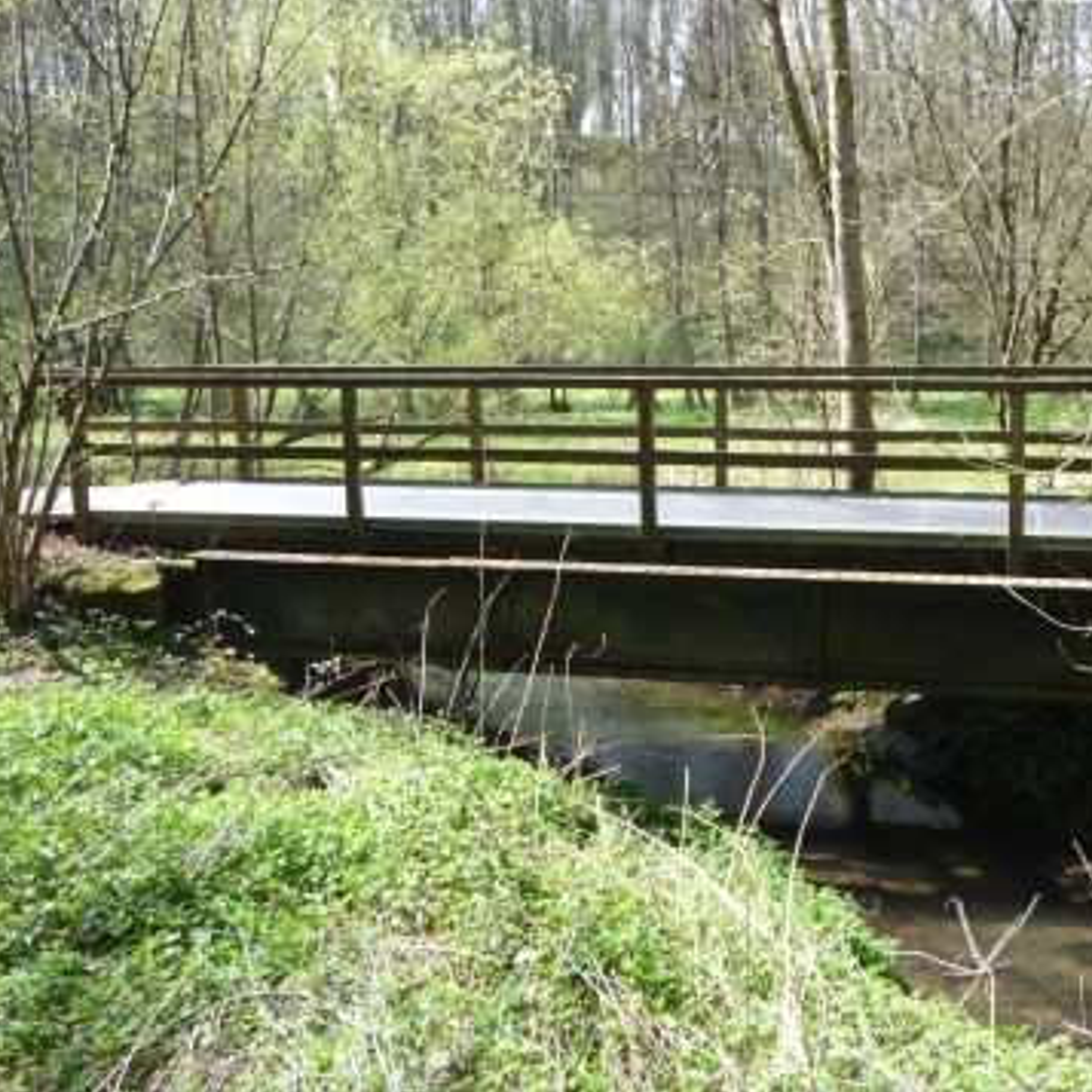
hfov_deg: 43.3
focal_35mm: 38
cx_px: 719
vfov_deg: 43.9
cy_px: 548
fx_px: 1356
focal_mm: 5.2
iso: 100
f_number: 4
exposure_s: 1/160
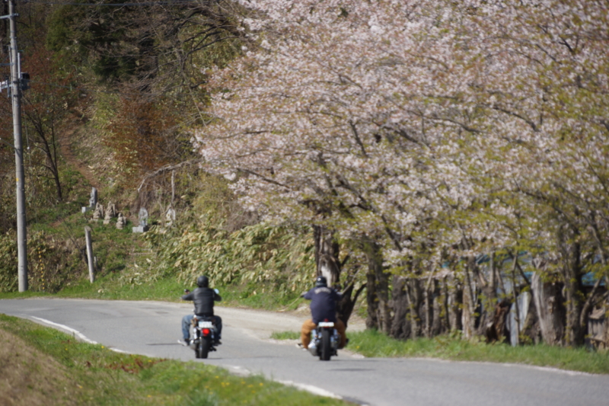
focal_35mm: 300
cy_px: 203
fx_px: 5074
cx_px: 304
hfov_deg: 6.9
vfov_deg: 4.6
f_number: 7.1
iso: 100
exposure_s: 1/320
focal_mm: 200
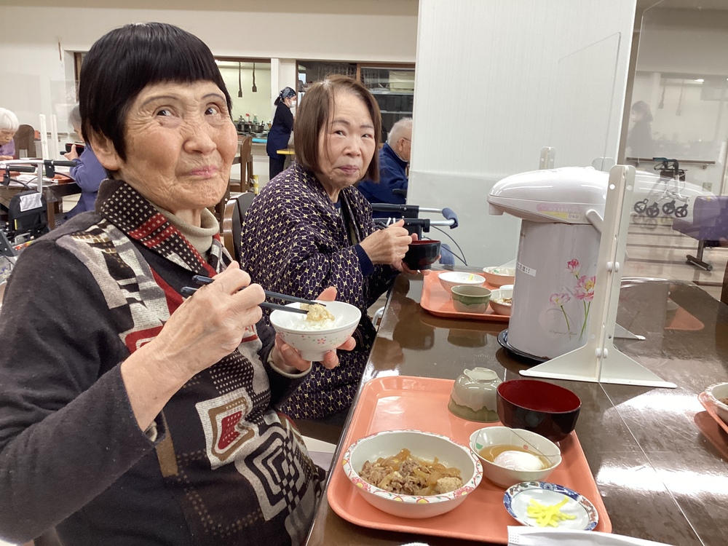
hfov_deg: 58.4
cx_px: 364
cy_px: 273
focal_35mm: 31
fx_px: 652
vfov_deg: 45.4
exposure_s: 1/60
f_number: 2.4
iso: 100
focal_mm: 3.3
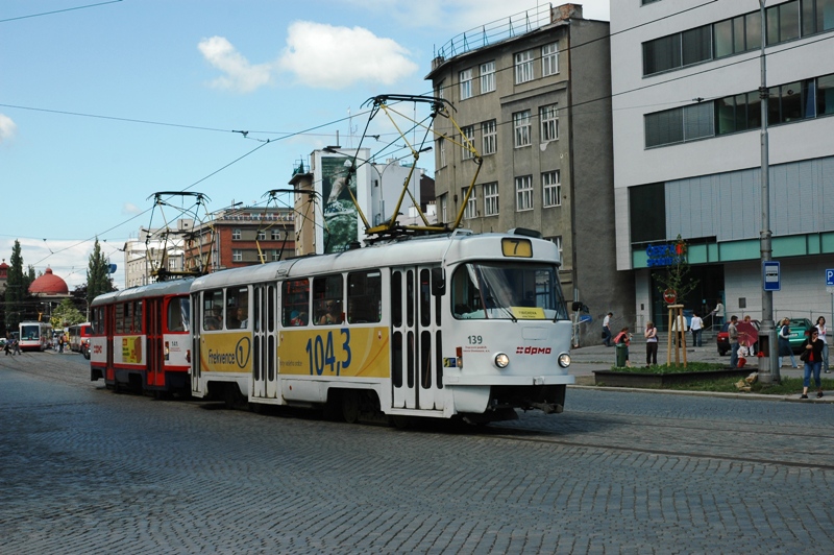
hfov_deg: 33.4
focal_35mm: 60
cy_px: 278
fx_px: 1389
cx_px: 417
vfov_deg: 22.6
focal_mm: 40
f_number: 7.1
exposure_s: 1/500
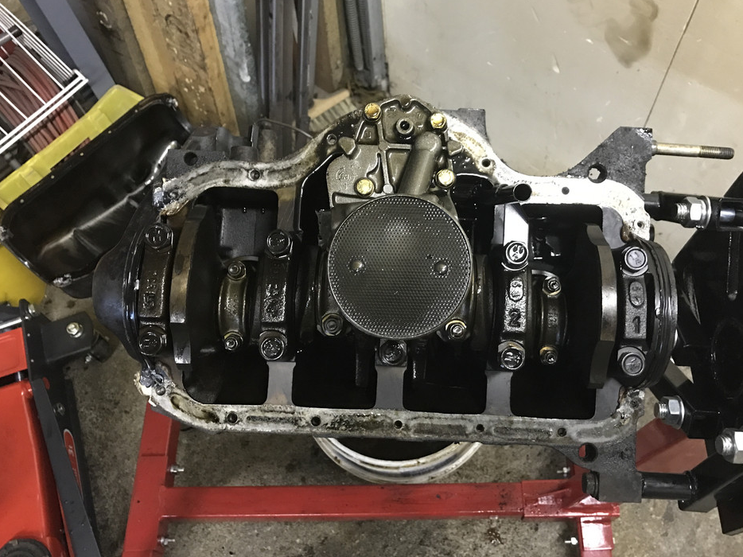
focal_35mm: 32
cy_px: 290
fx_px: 687
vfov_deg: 44.1
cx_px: 408
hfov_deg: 56.7
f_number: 1.8
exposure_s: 1/7
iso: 80
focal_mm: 3.99
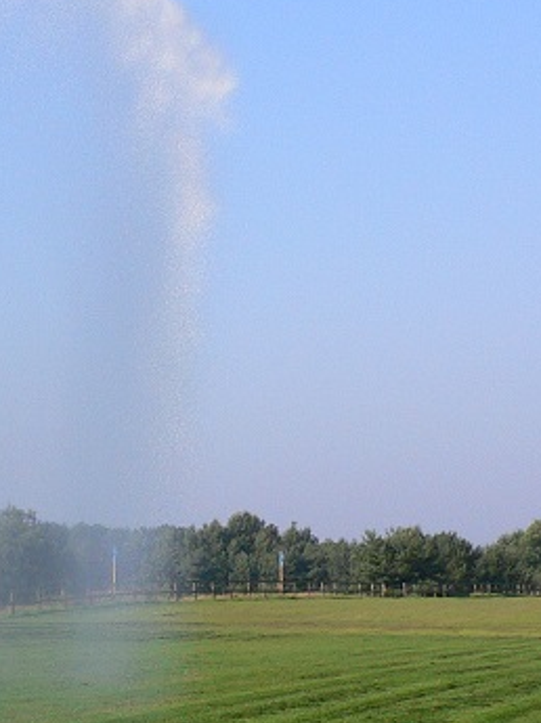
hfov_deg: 13.3
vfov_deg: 18.8
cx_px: -287
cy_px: 505
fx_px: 2171
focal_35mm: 104
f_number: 5.6
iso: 80
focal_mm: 5.8
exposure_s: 1/250
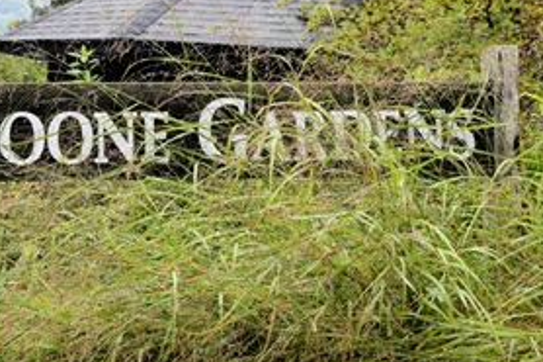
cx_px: 102
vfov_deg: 16.7
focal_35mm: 81
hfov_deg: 24.6
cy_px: 85
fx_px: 1221
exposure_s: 1/125
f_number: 5.6
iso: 400
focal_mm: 30
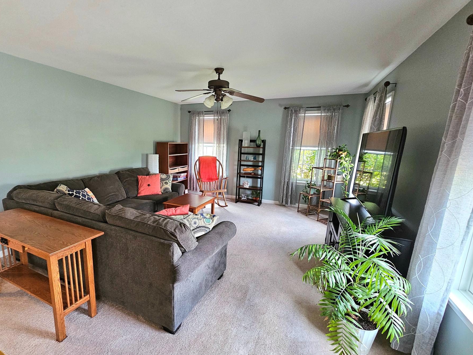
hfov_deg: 97.7
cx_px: 208
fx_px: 205
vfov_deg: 81.7
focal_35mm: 15
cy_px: 182
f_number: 2.2
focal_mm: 2.2
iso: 400
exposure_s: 1/30
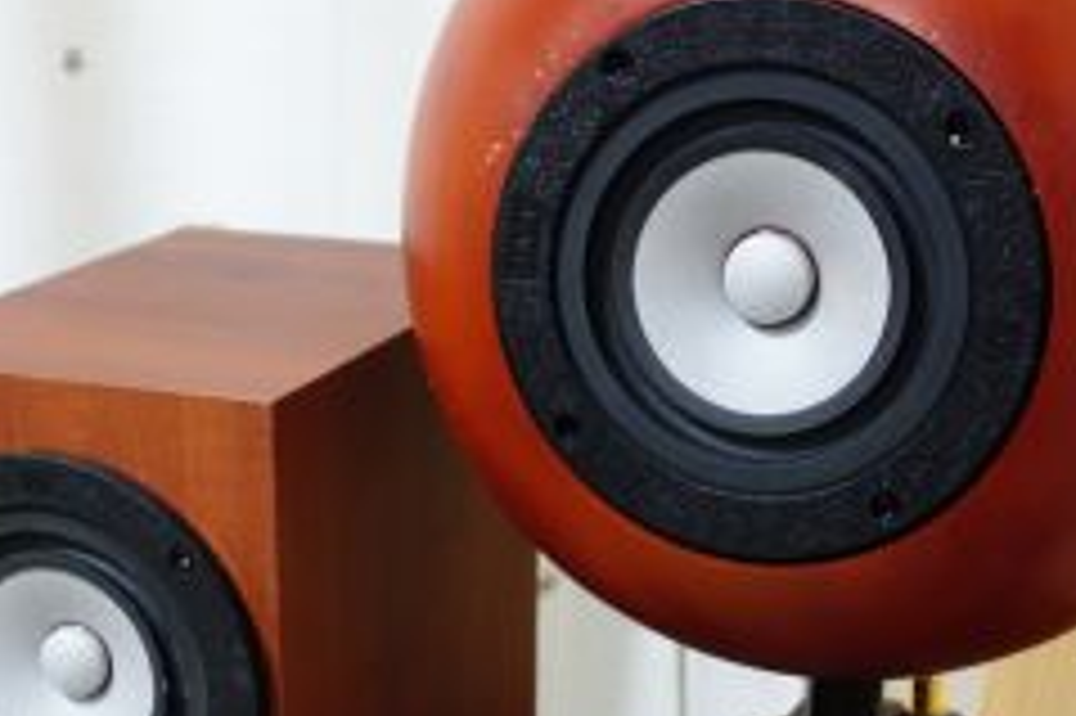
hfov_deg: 27.0
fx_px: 2240
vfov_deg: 17.9
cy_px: 651
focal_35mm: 75
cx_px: 428
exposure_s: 1/30
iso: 1000
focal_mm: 10.4
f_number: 3.5
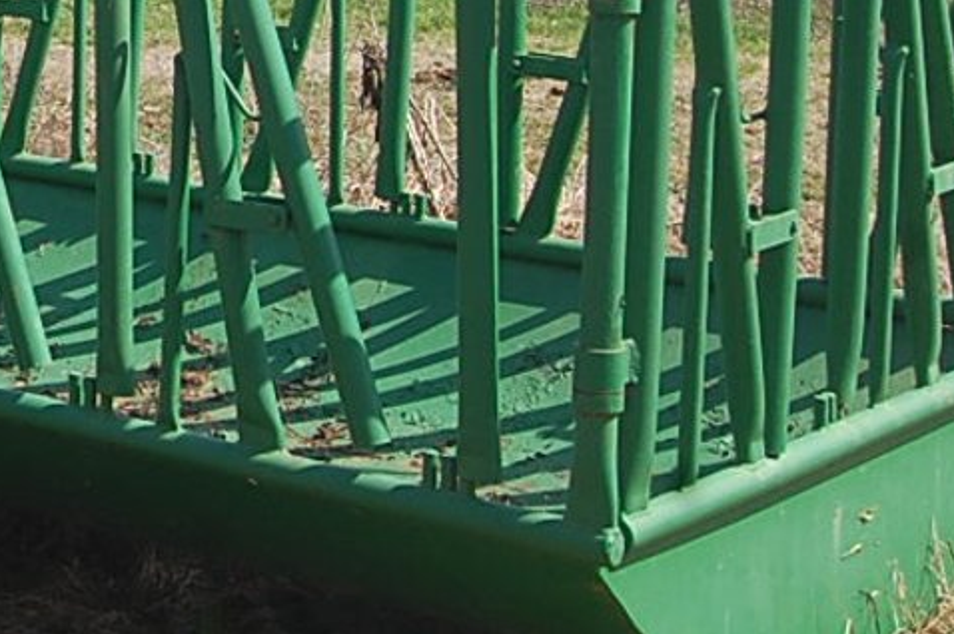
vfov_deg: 13.1
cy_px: -147
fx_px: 2695
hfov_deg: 17.9
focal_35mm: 102
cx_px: -480
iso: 200
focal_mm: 19
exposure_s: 1/250
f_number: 8
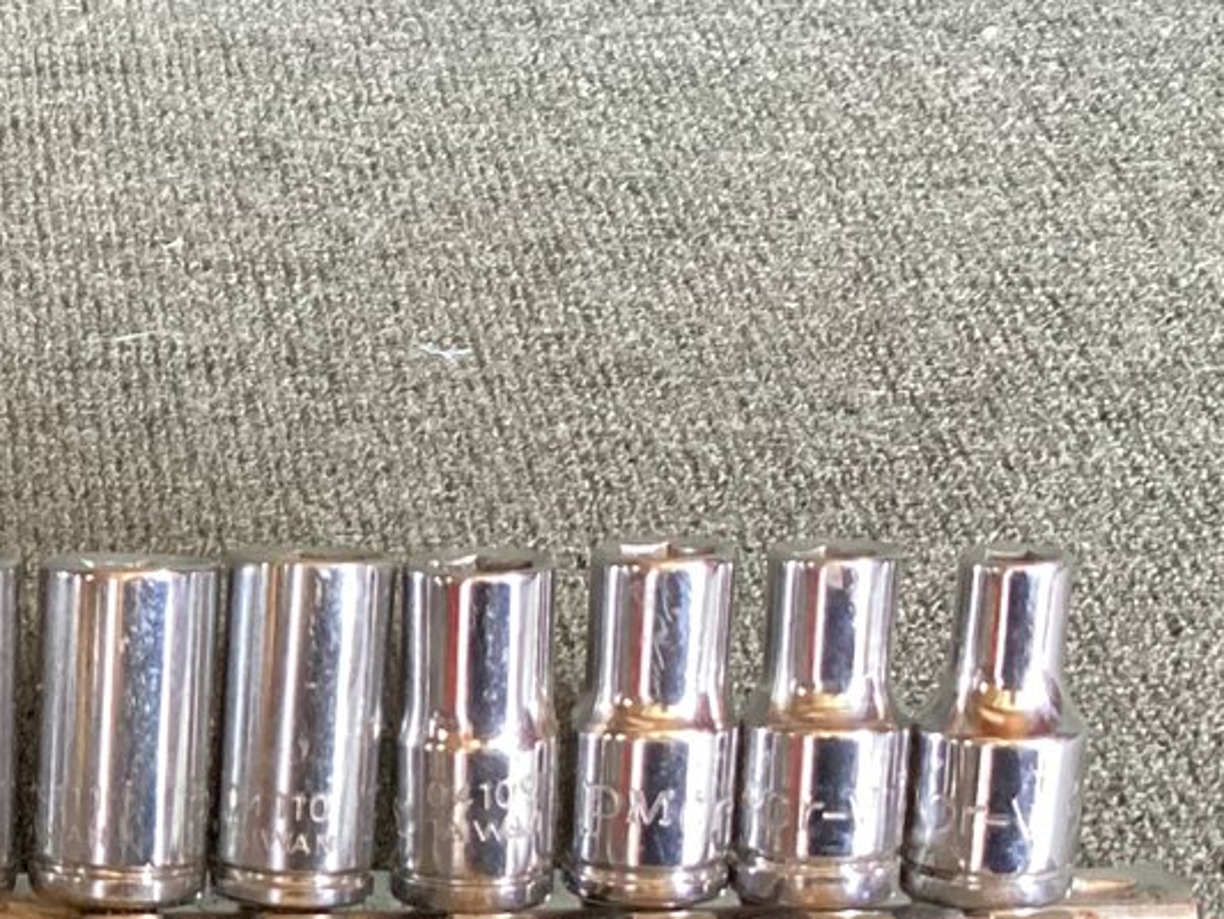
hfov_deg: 21.1
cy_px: 1044
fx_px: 3112
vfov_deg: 16.2
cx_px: -141
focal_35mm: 88
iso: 400
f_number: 2.4
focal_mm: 3.3
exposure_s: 1/50
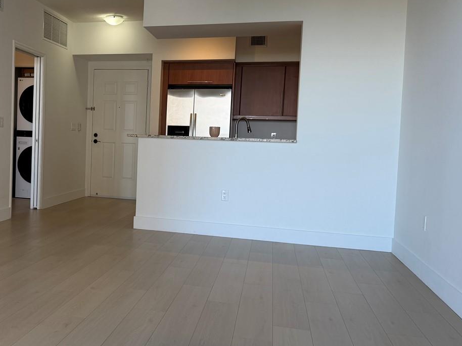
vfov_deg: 34.4
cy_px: 168
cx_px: 101
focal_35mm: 42
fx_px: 561
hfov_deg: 43.0
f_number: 1.78
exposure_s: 1/121
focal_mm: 6.76
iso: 80
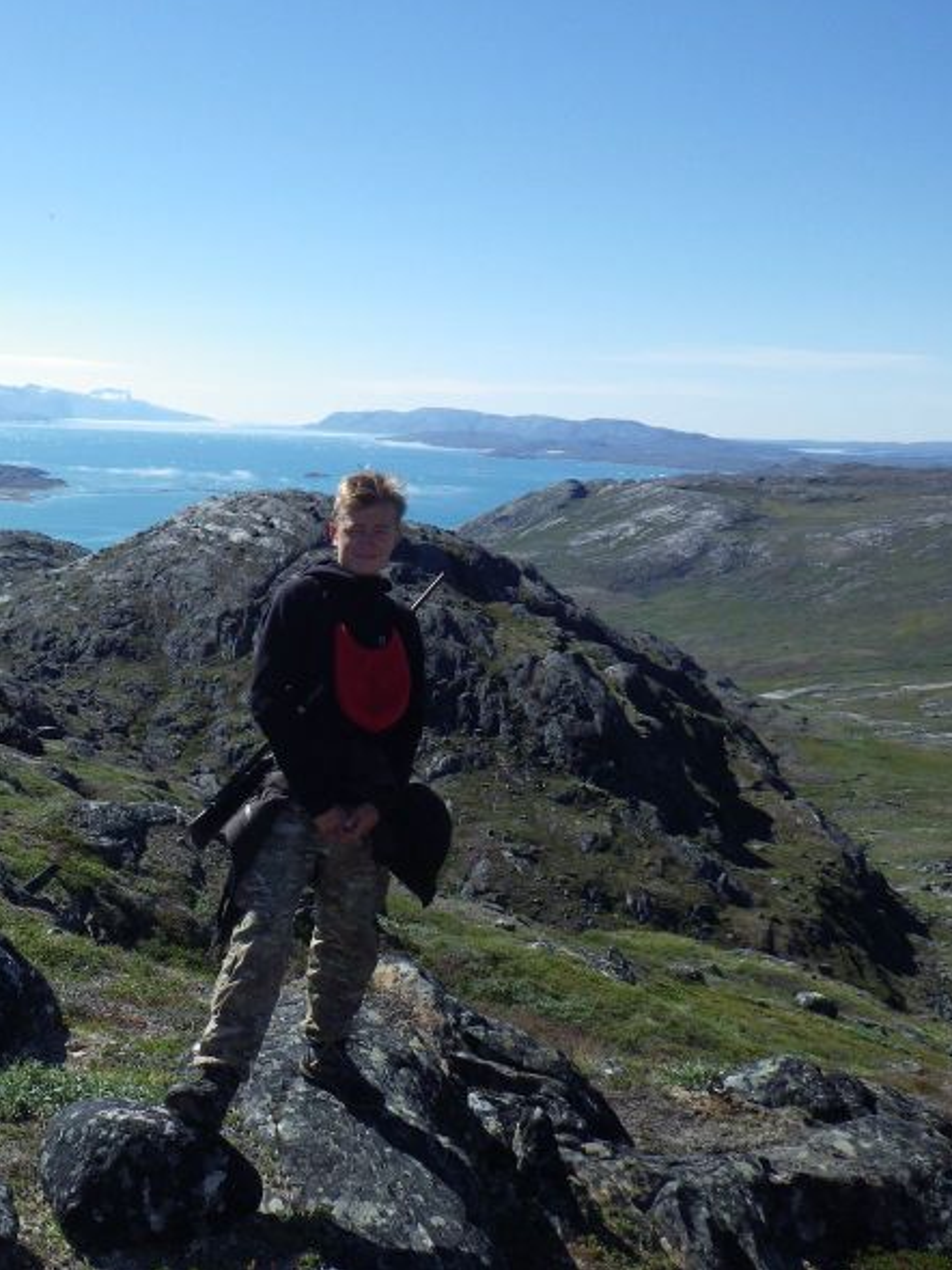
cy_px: 627
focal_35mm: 38
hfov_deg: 35.9
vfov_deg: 49.0
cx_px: 134
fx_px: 1393
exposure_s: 1/800
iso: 125
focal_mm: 5
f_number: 4.2
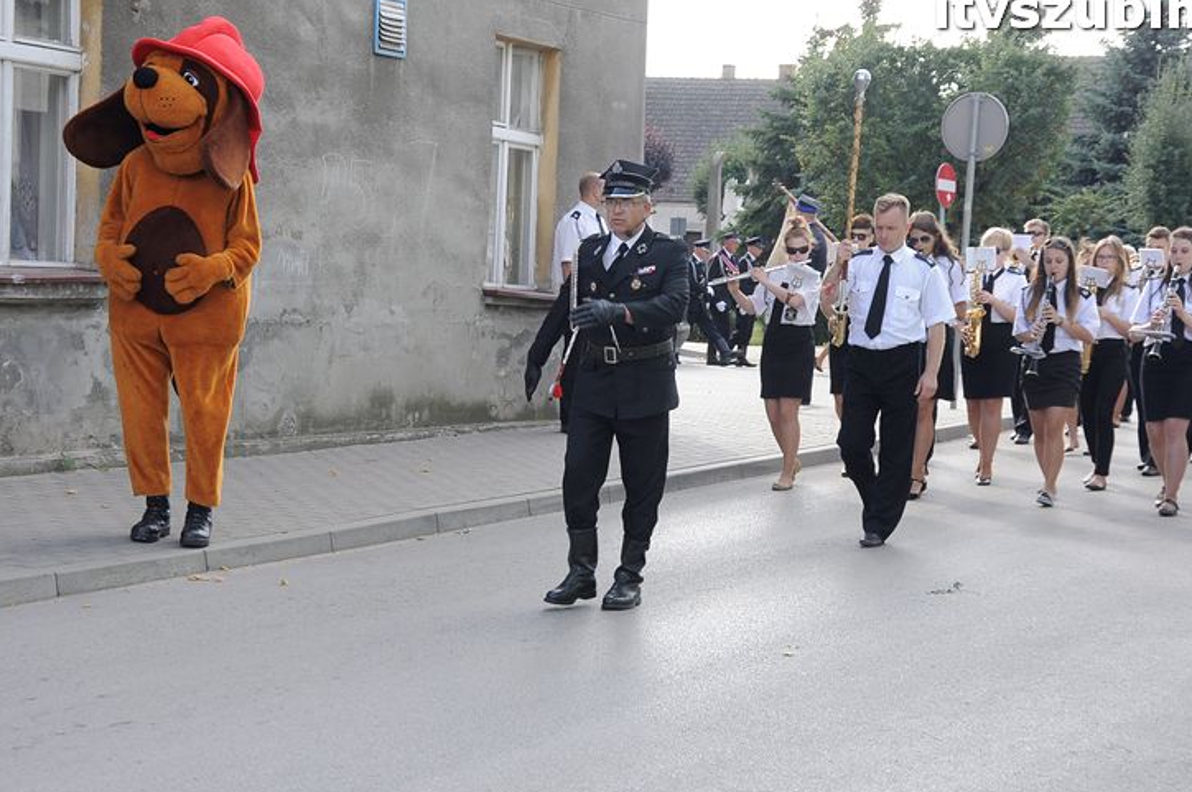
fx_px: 2447
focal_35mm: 74
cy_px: 424
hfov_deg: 27.4
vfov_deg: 18.4
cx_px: 606
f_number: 7.1
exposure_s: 1/200
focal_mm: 42
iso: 400
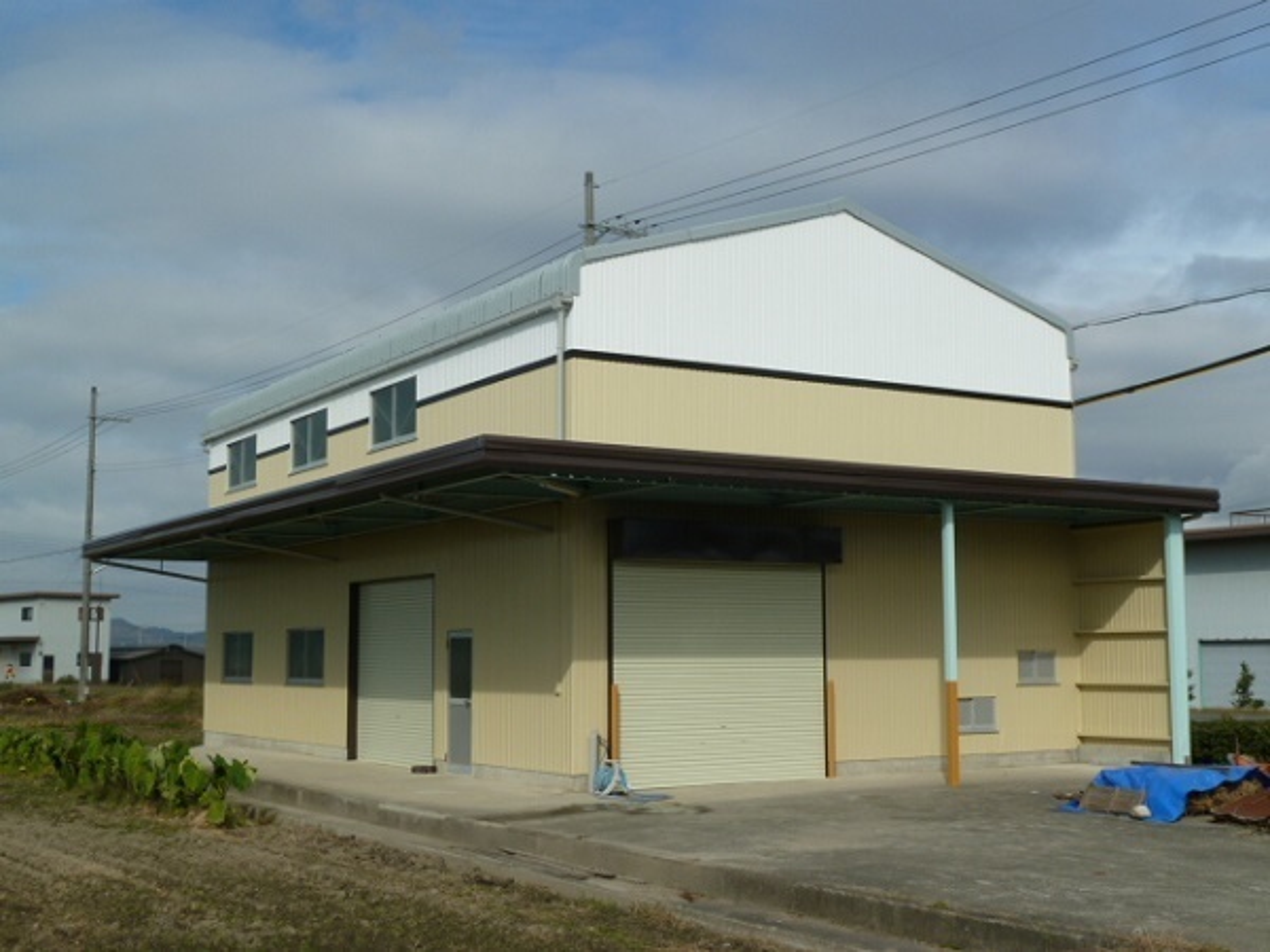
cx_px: 635
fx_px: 1614
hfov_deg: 42.9
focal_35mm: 44
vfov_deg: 32.9
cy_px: 476
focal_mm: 7.3
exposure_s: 1/500
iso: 80
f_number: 5.6
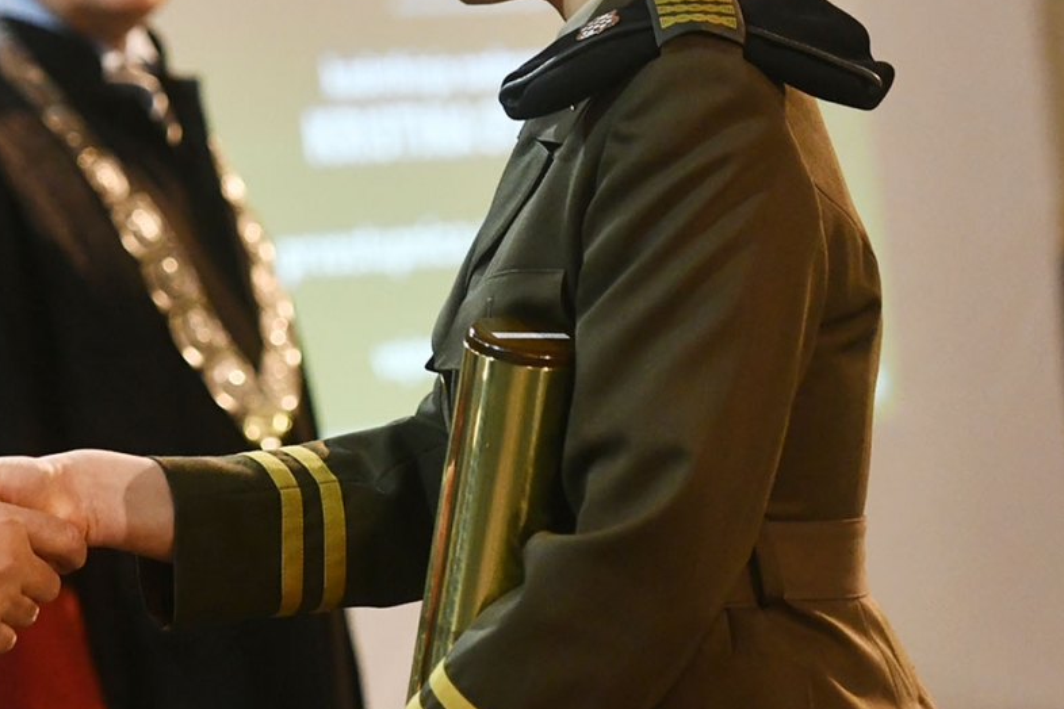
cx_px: -265
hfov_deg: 7.2
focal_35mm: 285
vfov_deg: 4.8
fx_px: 8423
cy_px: 321
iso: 2000
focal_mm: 112
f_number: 2.8
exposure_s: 1/200
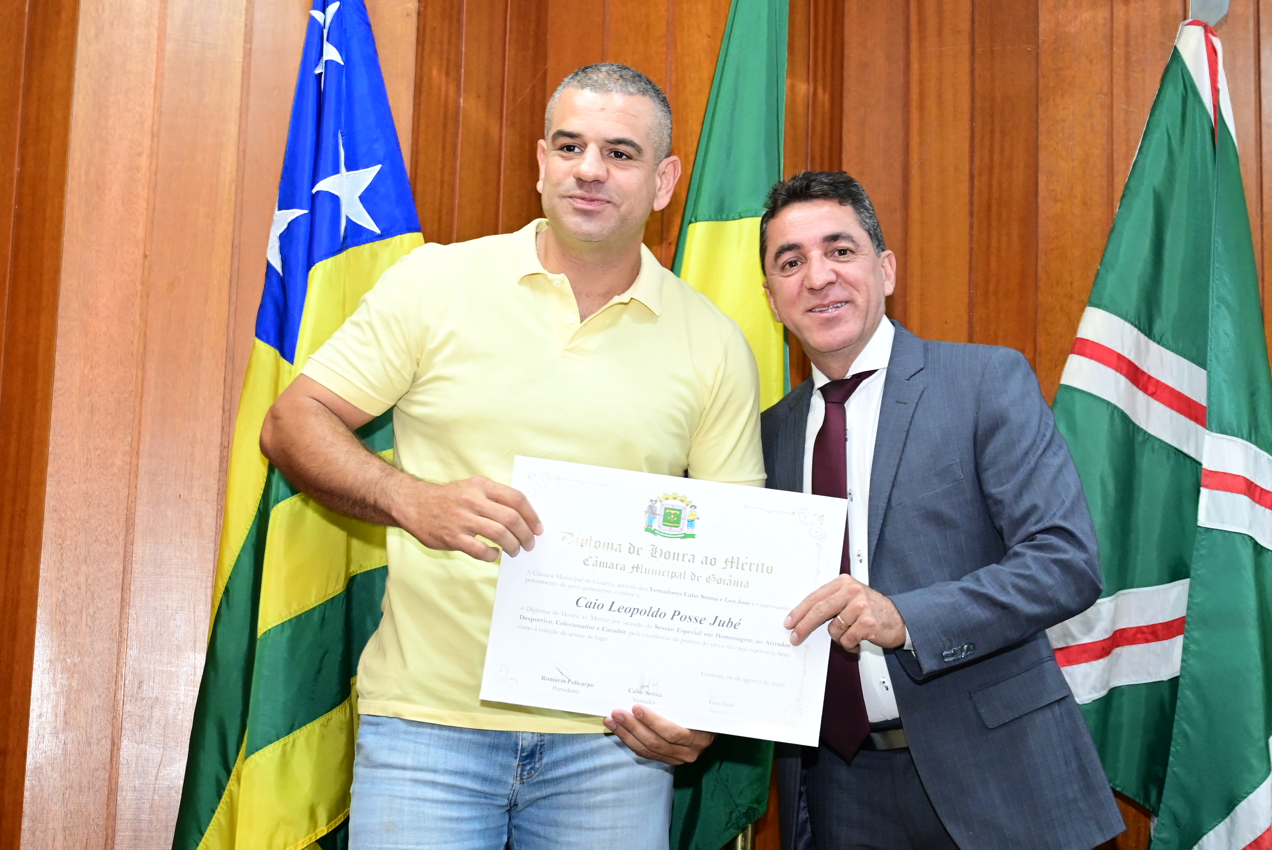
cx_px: 636
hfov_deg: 31.4
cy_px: 425
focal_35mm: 64
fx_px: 2263
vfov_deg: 21.3
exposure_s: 1/125
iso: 4000
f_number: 4
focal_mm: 43
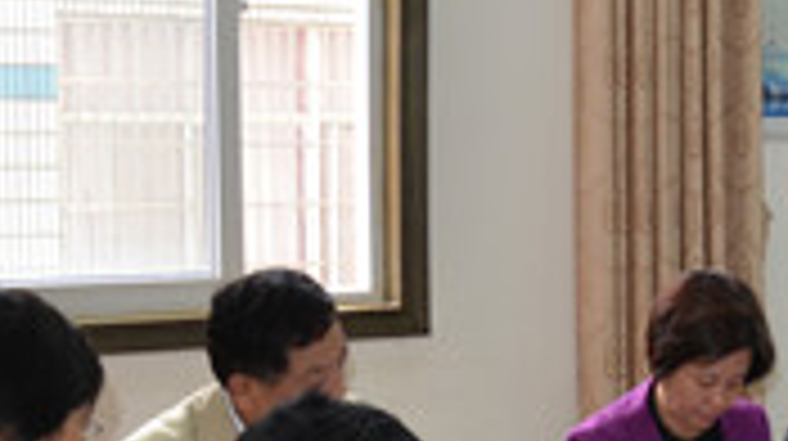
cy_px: 254
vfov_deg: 12.4
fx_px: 2025
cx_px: 1238
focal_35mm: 97
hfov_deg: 18.9
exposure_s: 1/100
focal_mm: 18
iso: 400
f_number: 3.5
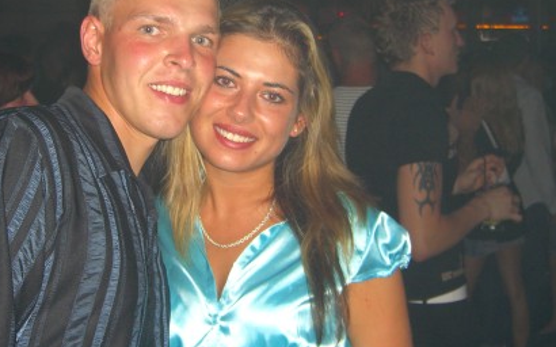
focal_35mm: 59
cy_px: 144
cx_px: 229
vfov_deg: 22.0
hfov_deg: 34.5
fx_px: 894
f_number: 2.8
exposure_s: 1/60
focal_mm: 7.9
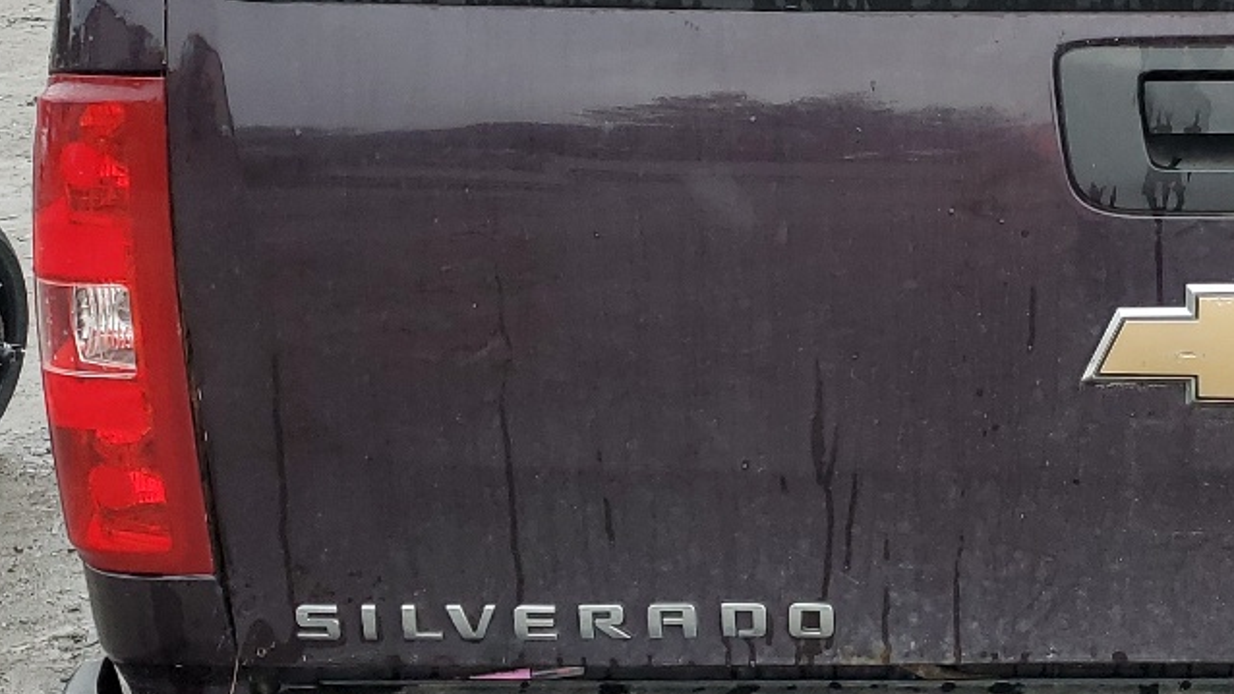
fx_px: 2323
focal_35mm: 71
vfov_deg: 17.0
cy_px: 363
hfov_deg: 28.0
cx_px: 1220
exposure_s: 1/333
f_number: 1.5
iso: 50
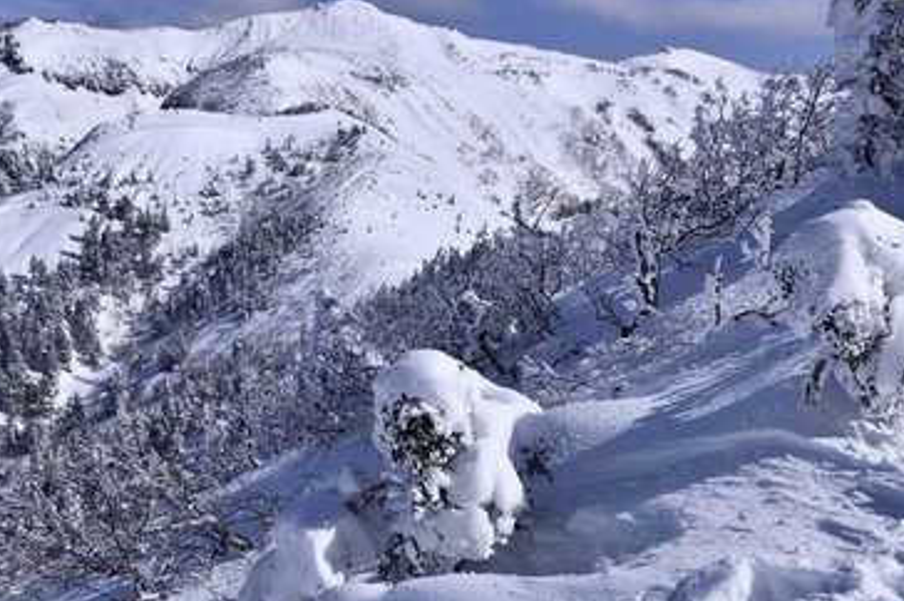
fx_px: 828
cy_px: 289
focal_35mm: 33
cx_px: 522
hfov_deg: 57.0
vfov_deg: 39.9
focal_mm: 24
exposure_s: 1/250
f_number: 22
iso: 100
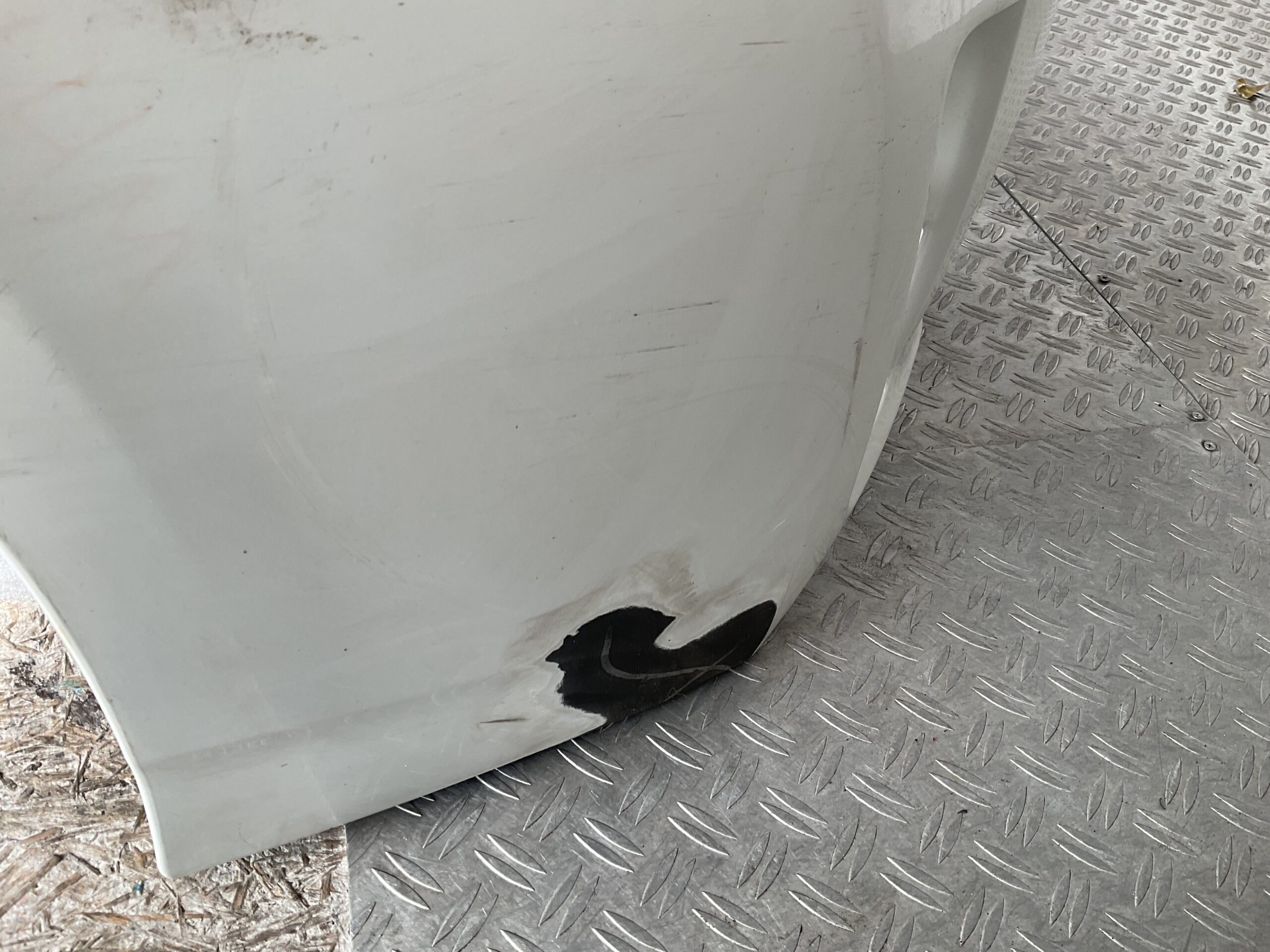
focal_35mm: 29
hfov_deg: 61.7
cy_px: 476
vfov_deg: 48.2
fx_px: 1064
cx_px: 635
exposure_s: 1/118
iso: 16
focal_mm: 3
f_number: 1.8
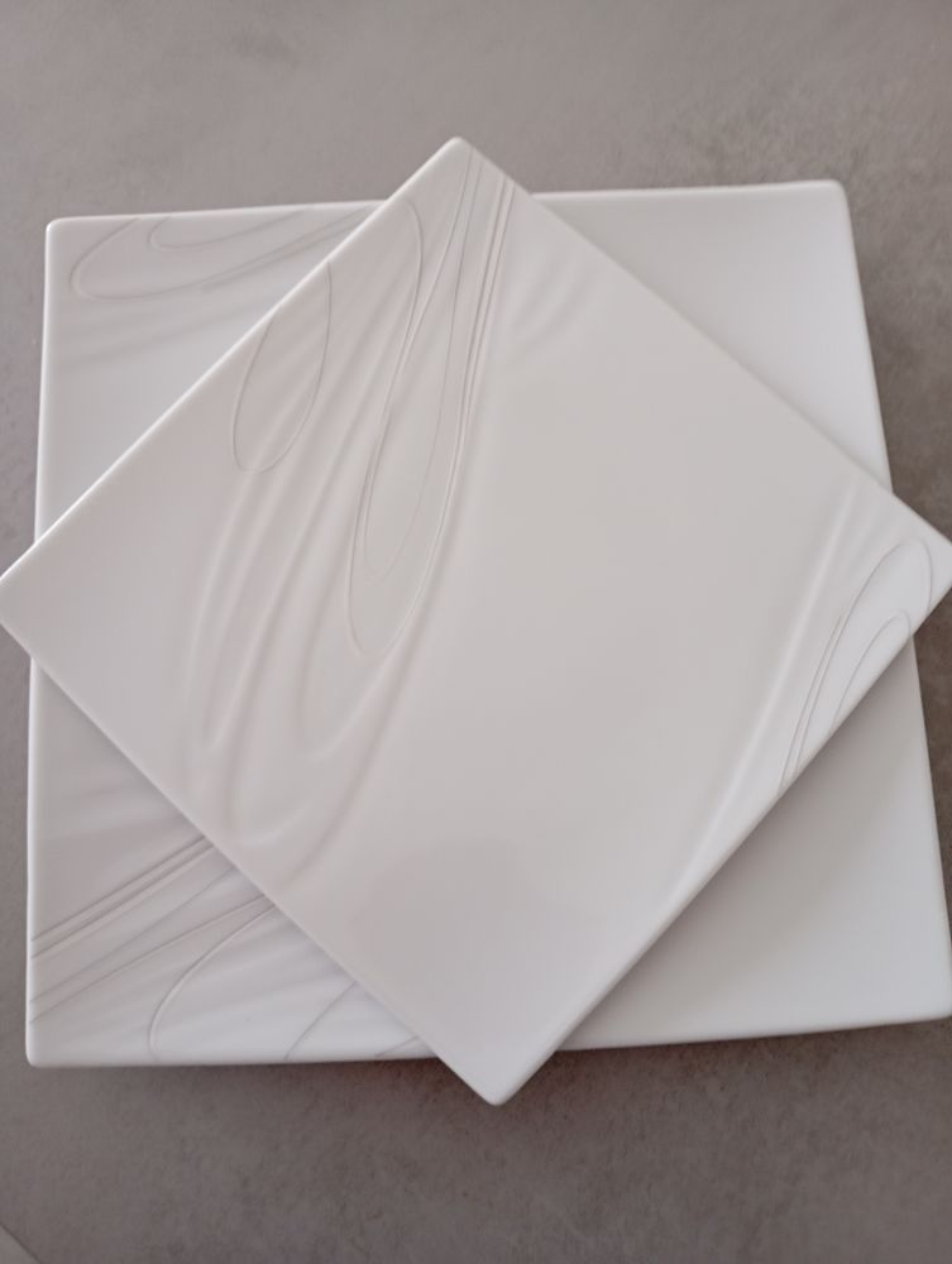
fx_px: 1024
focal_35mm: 28
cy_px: 632
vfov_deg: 63.4
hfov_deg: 49.9
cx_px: 476
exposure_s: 1/33.3
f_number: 1.8
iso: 1037
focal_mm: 4.27
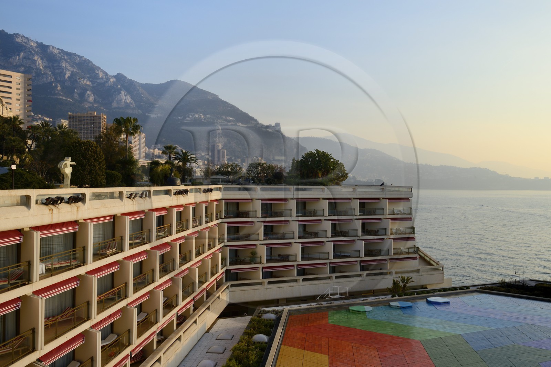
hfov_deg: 58.8
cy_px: 184
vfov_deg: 41.0
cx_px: 276
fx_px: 489
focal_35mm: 32
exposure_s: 1/200
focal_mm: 32
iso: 200
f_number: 10
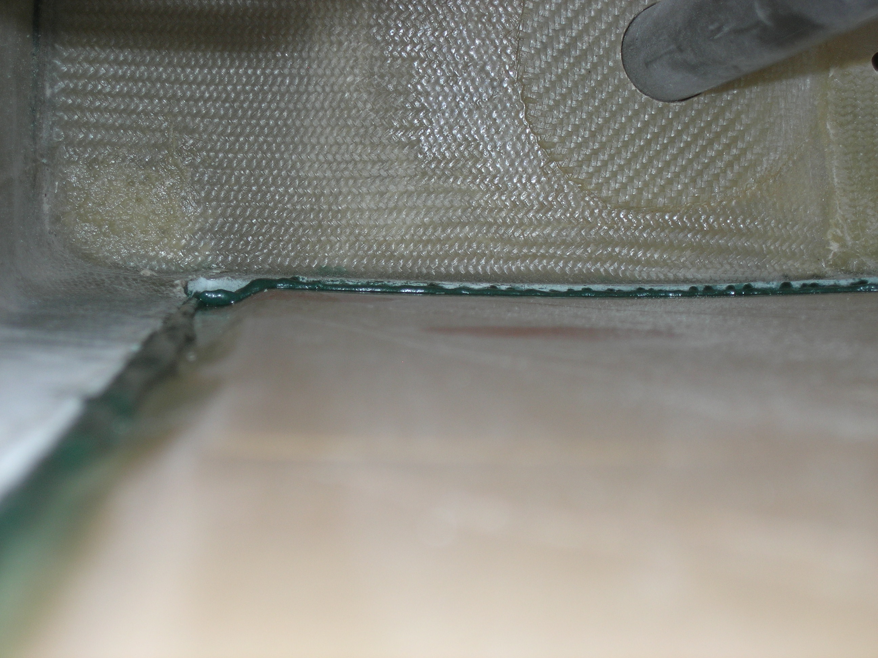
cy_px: 329
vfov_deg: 13.1
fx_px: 2866
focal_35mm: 113
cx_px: 439
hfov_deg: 17.4
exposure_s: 1/60.1
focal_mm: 23.4
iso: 64
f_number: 4.9
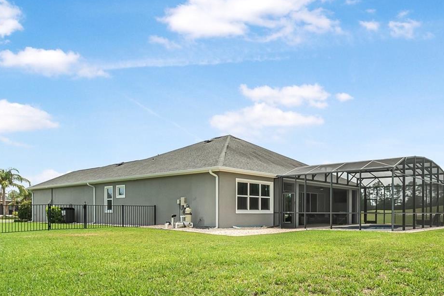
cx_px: 297
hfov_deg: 67.5
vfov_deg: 47.2
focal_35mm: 26
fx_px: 321
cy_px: 231
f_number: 8
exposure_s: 1/400
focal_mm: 10
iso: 100
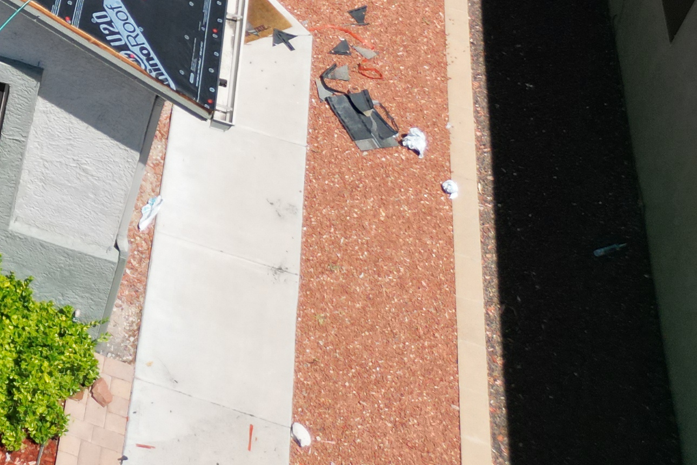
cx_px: -363
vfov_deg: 15.9
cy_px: -247
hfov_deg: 21.5
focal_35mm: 78
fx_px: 1510
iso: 160
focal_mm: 6.72
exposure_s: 1/3200
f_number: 1.7
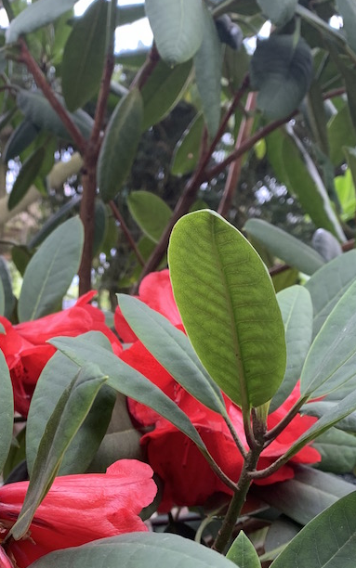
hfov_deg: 23.5
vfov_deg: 36.2
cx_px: 49
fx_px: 837
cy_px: 456
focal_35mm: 54
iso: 64
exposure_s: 1/121
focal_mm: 4.25
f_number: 1.8
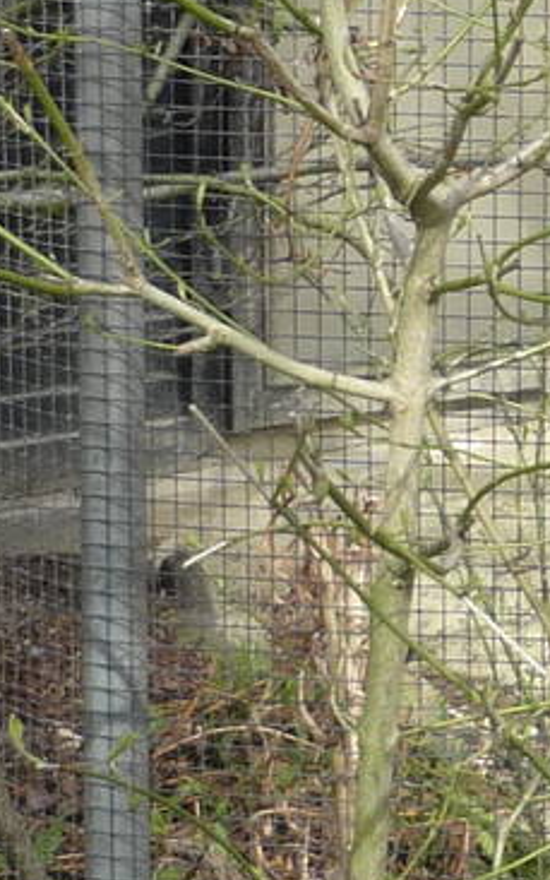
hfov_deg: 8.3
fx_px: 3666
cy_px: 46
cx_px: 946
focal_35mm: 153
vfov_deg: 13.5
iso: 100
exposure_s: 1/200
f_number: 2.8
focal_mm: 5.5
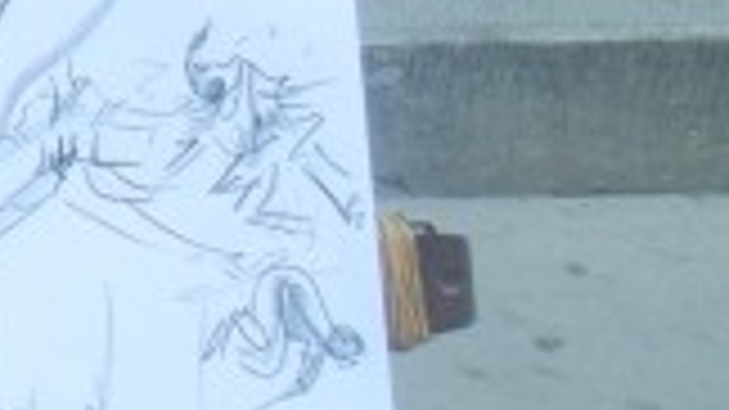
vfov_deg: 5.9
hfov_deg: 9.7
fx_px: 3981
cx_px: -742
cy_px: 135
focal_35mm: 206
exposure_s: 1/51.4
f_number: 3.5
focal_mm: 5.4
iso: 160
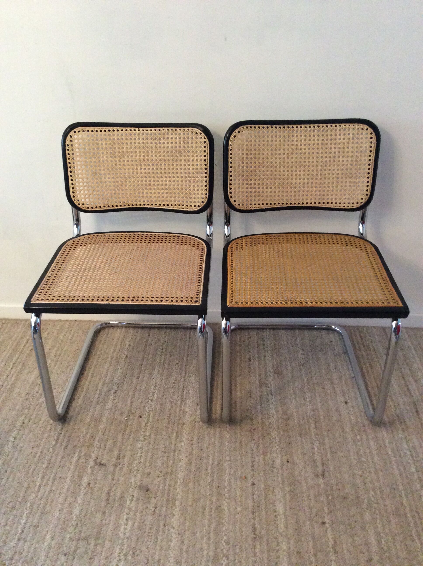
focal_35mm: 32
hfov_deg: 44.1
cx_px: 212
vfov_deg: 56.9
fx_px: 523
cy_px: 283
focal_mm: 3.3
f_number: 2.4
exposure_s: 1/20
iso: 250
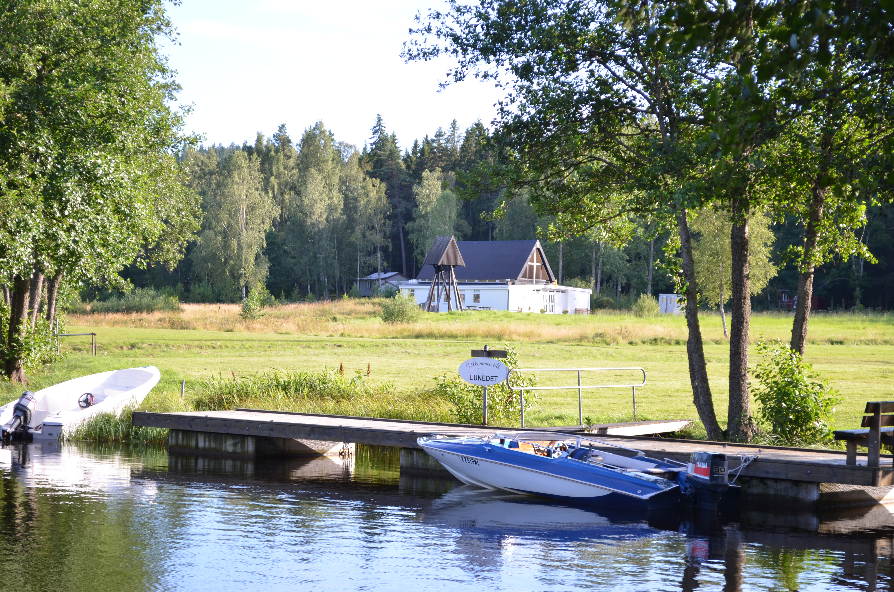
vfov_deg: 16.5
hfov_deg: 24.7
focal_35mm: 82
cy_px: 296
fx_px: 2045
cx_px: 447
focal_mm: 55
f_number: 5.6
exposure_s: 1/125
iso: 160
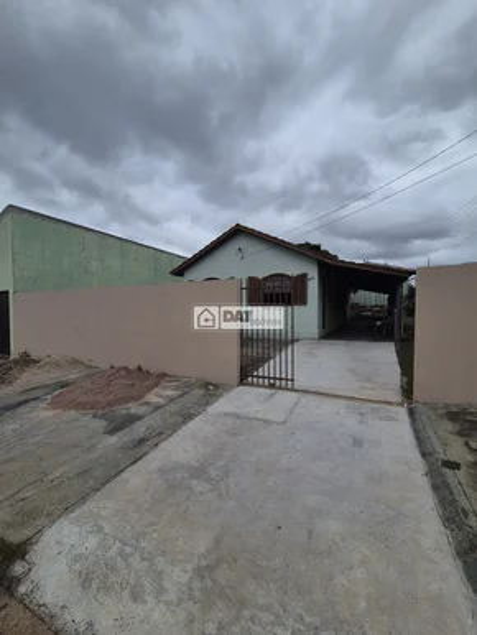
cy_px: 318
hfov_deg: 90.0
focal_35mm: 13
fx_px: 239
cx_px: 238
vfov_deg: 106.1
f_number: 2.2
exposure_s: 1/2160
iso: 50
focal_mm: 2.2
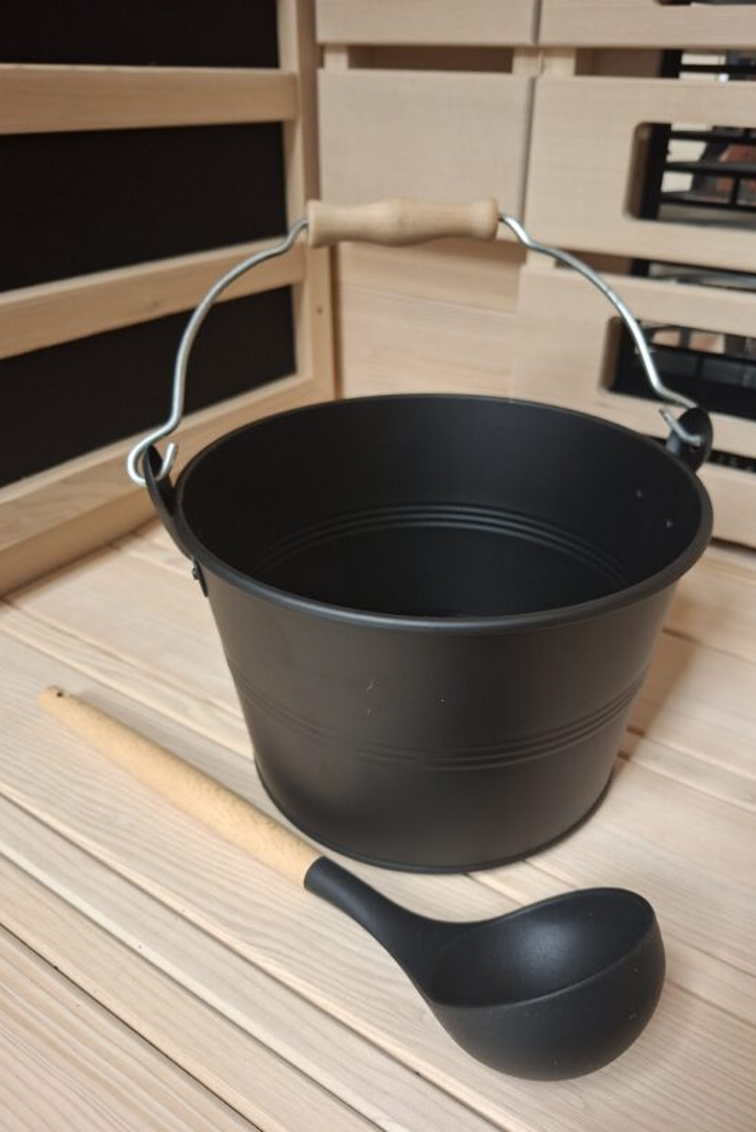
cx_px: 406
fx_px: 755
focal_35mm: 24
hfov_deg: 53.1
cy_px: 567
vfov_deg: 73.7
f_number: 1.8
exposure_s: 1/25
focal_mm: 5.54
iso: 400
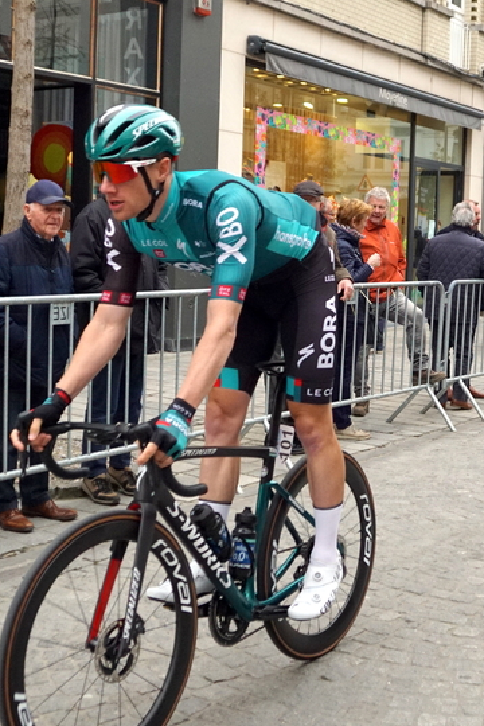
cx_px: 222
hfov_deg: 43.6
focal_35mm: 30
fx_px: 605
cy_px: 402
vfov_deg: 61.8
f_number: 4
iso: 800
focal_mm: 18
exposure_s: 1/2000
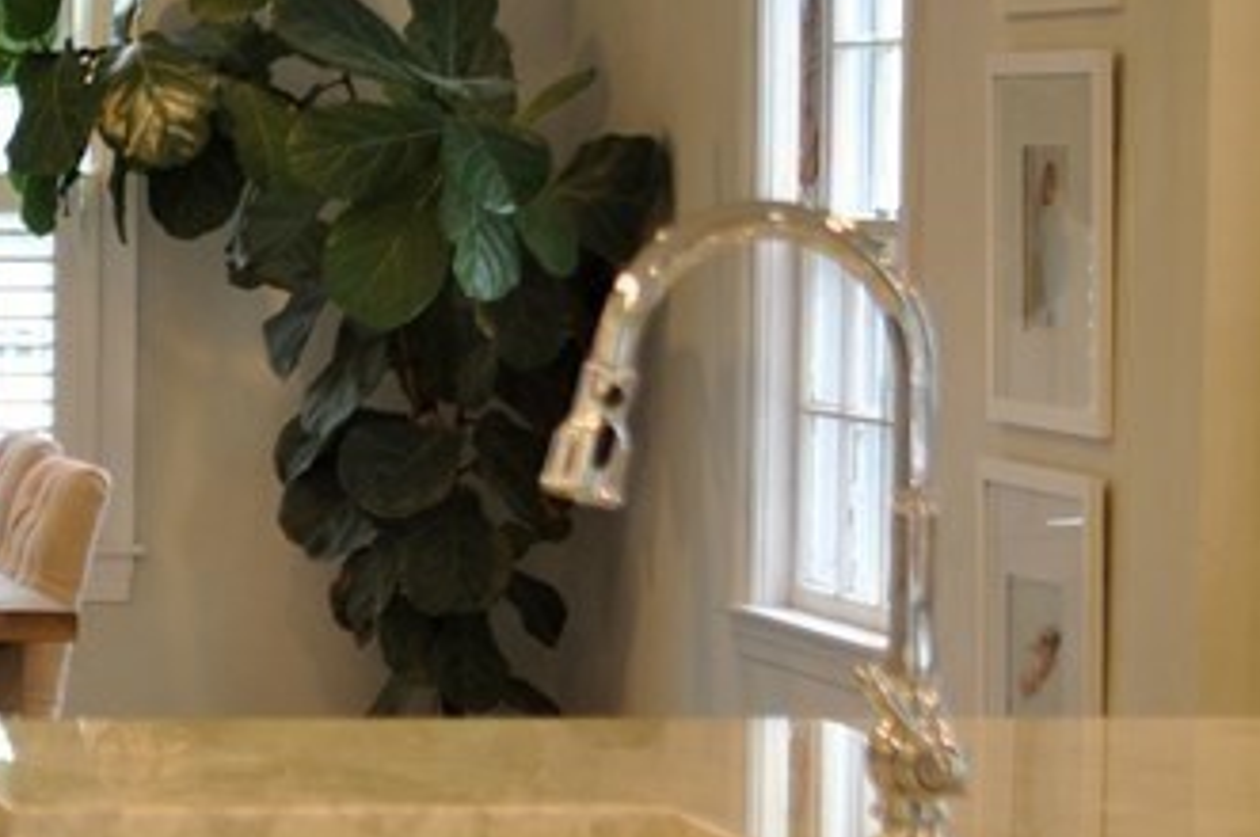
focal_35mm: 163
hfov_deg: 12.0
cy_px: 464
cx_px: -659
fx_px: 5683
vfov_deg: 8.4
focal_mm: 35
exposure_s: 1/125
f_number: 2.5
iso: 400
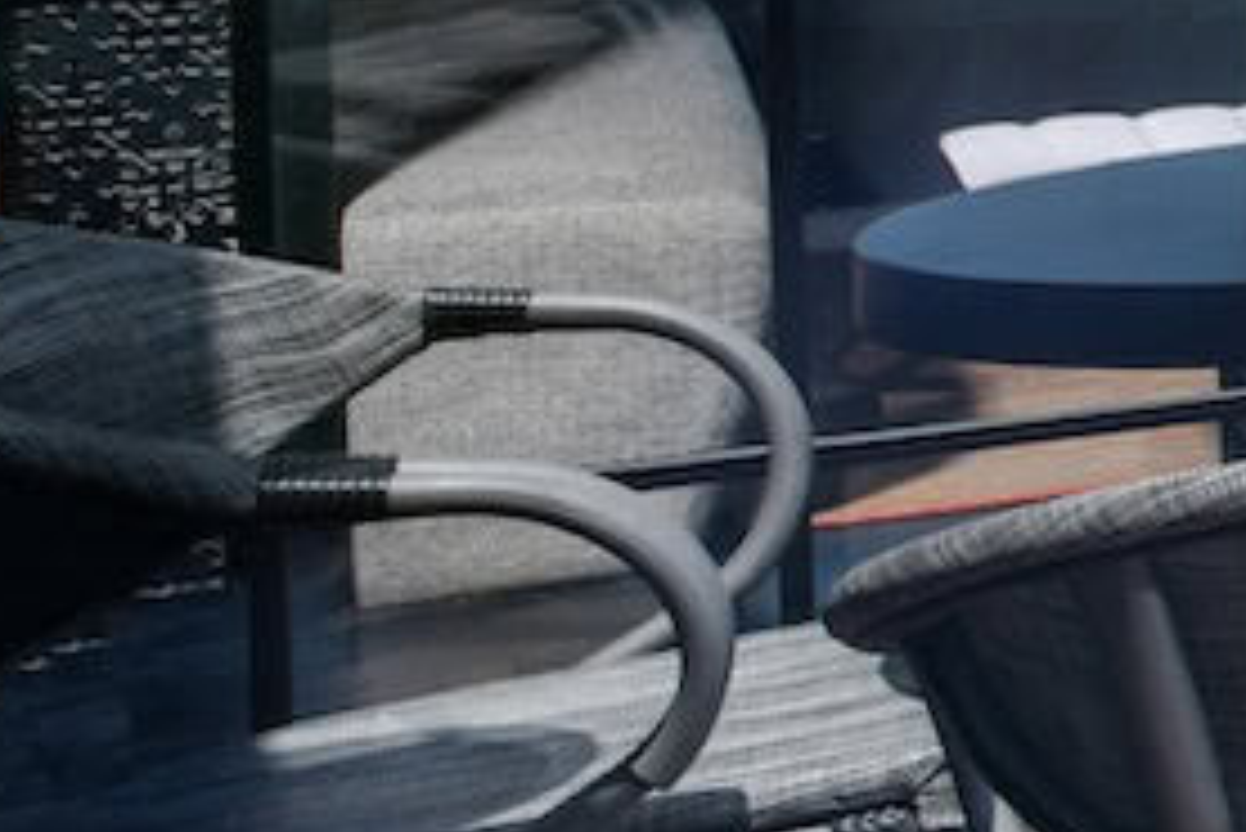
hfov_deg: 9.2
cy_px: -537
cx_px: 4431
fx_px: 4744
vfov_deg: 9.6
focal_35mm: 137
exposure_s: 1/125
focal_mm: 19
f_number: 14
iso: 100
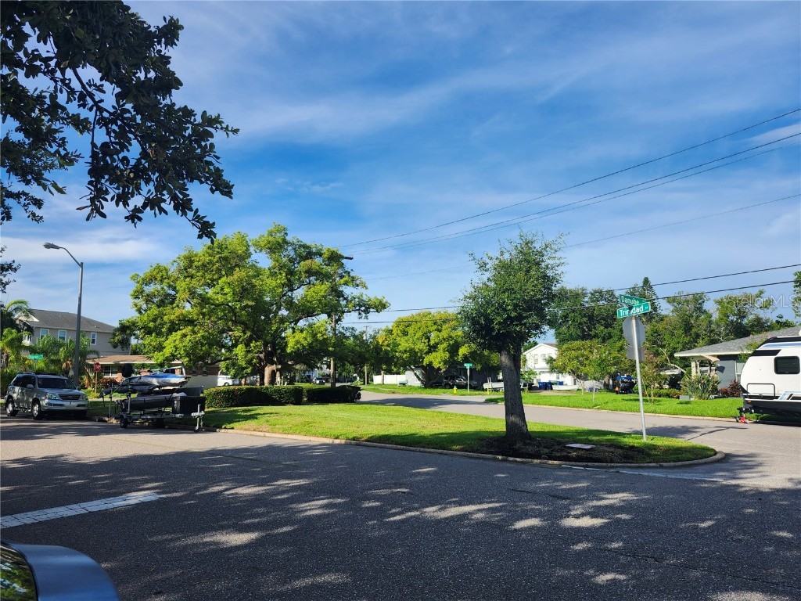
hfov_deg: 73.9
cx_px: 400
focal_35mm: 23
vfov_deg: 58.9
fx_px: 532
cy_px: 300
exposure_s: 1/1339
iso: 25
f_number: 1.8
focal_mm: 5.54
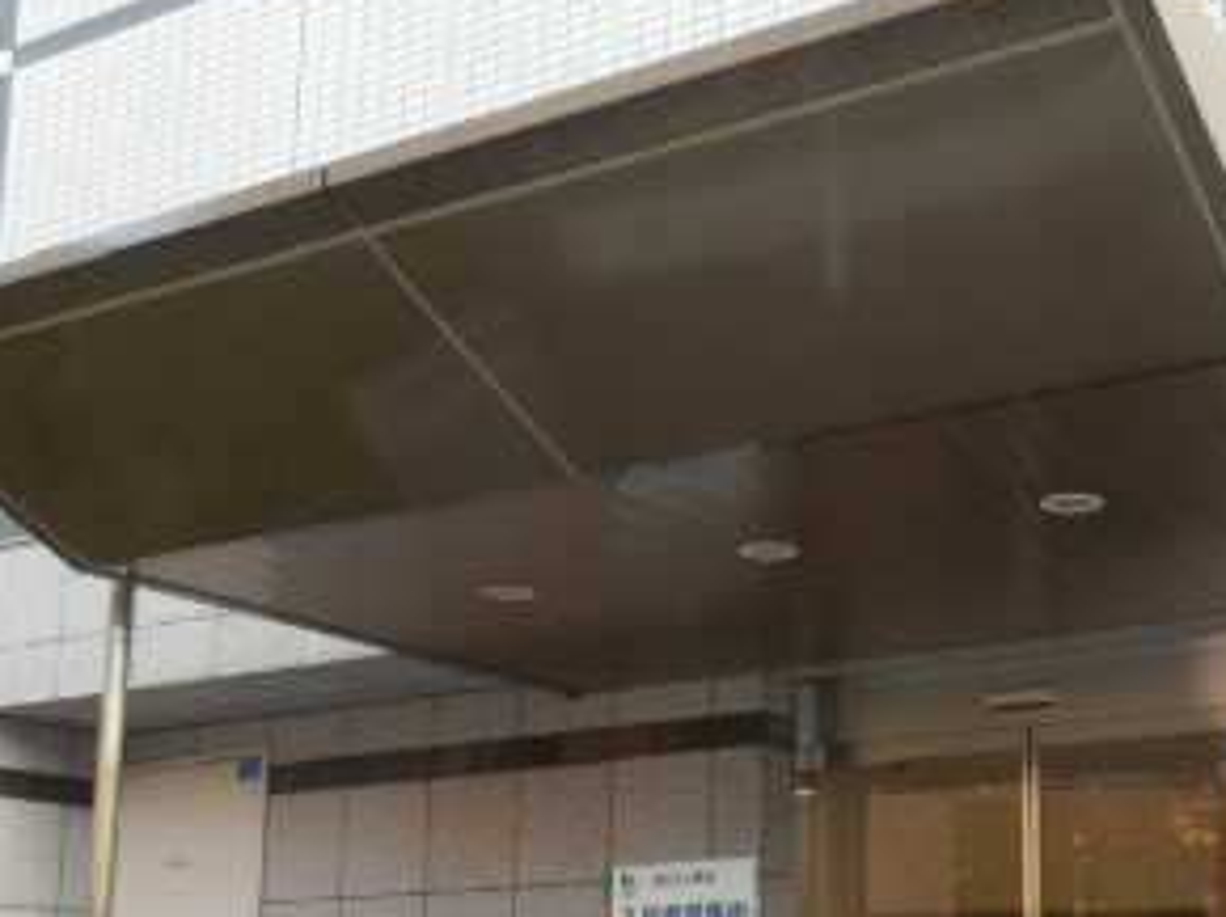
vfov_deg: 26.9
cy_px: 761
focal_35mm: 53
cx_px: 1006
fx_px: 1876
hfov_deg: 34.9
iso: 80
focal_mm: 4.2
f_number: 3
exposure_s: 1/40
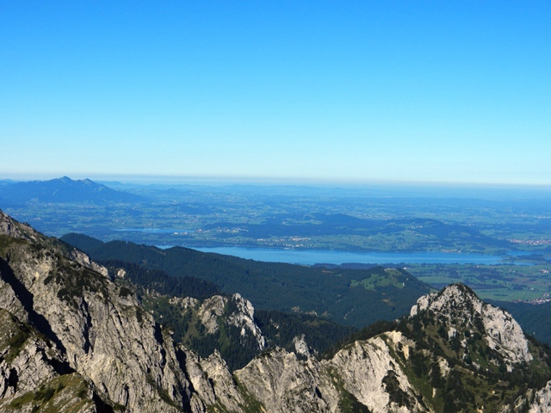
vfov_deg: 24.4
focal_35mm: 60
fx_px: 955
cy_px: 206
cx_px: 276
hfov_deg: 32.2
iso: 160
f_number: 9
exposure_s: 1/500
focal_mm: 10.9
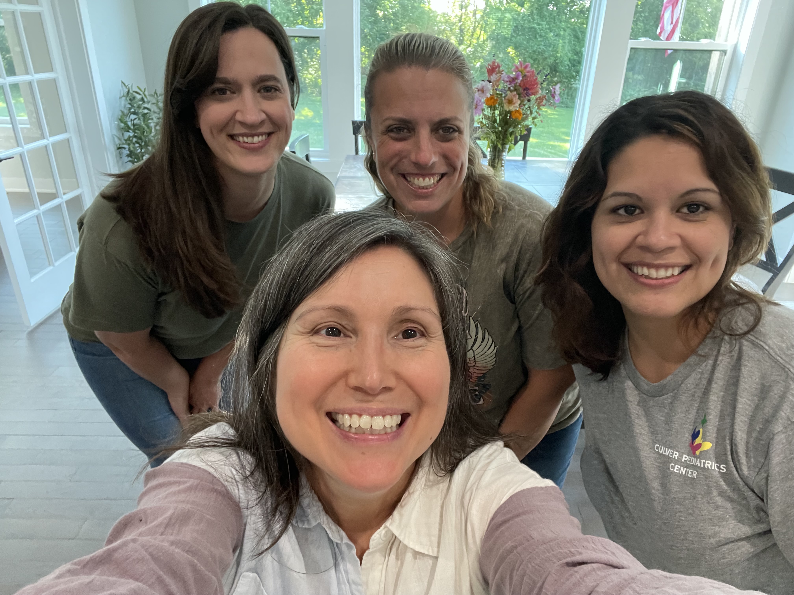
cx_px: 397
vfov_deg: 58.9
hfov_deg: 73.9
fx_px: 528
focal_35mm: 23
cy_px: 298
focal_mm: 2.71
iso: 400
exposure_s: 1/52
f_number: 2.2
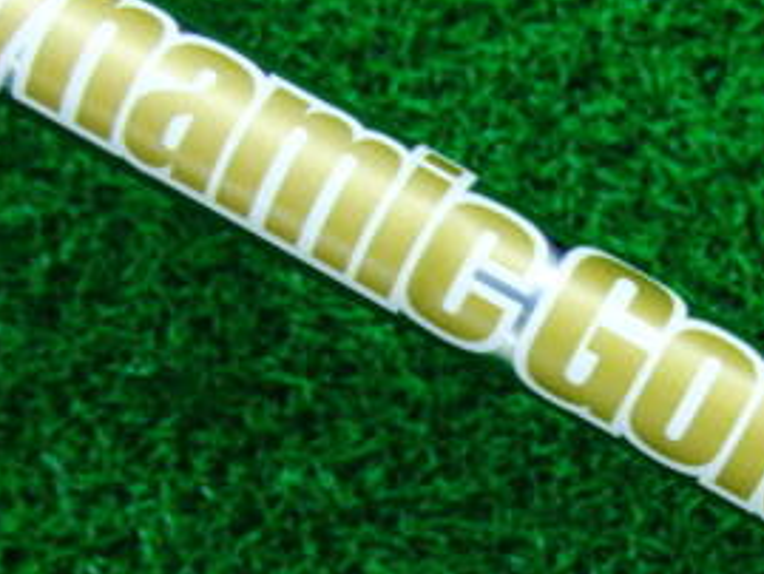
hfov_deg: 21.6
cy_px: 440
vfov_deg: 16.7
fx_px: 1943
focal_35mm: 88
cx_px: 716
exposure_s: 1/40
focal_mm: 6.42
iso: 400
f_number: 3.6
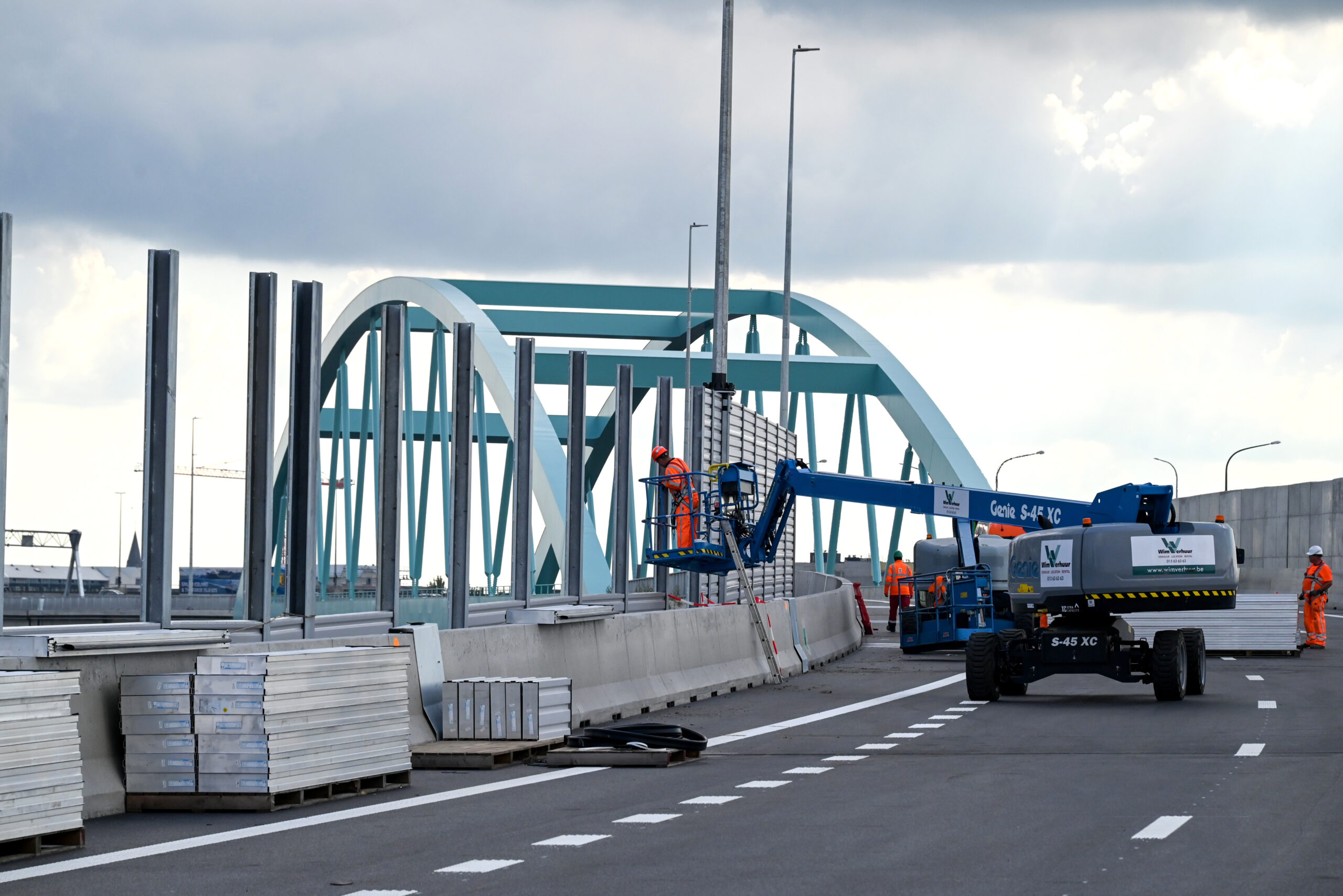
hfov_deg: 17.1
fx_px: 4478
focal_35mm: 120
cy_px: 448
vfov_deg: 11.4
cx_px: 672
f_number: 8
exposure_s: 1/2500
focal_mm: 120
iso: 800
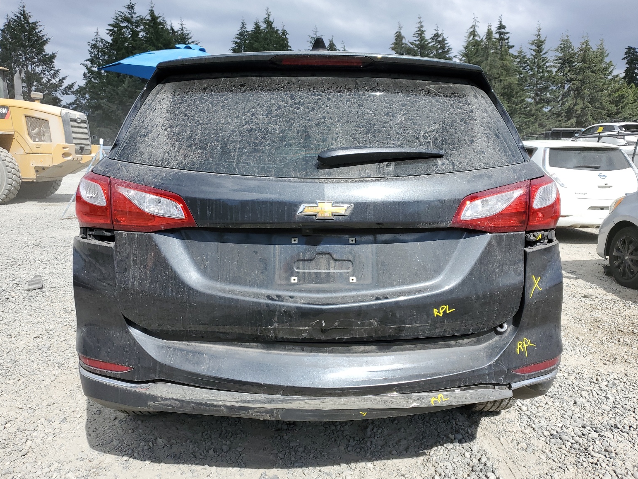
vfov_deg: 51.4
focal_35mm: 27
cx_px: 315
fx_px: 498
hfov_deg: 65.3
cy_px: 241
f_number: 1.5
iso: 50
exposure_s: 1/3333
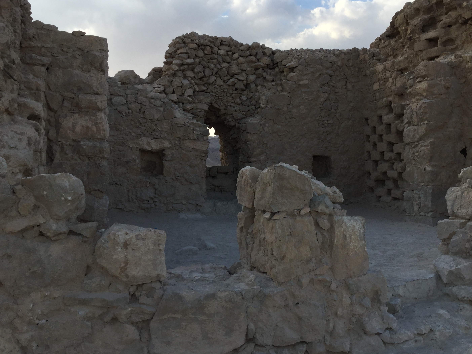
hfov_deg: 51.3
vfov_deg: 39.6
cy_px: 150
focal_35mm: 36
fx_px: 491
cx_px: 261
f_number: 2.4
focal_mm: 3.3
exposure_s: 1/734
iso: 25
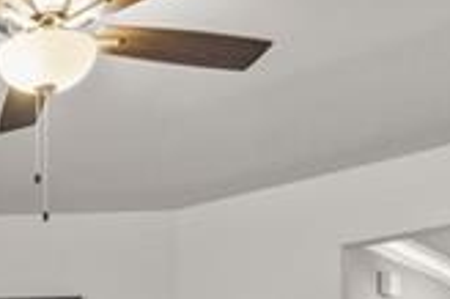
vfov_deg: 15.5
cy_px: 498
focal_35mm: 78
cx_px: -233
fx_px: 974
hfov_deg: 21.6
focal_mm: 16
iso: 1250
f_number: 6.3
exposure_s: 1/8
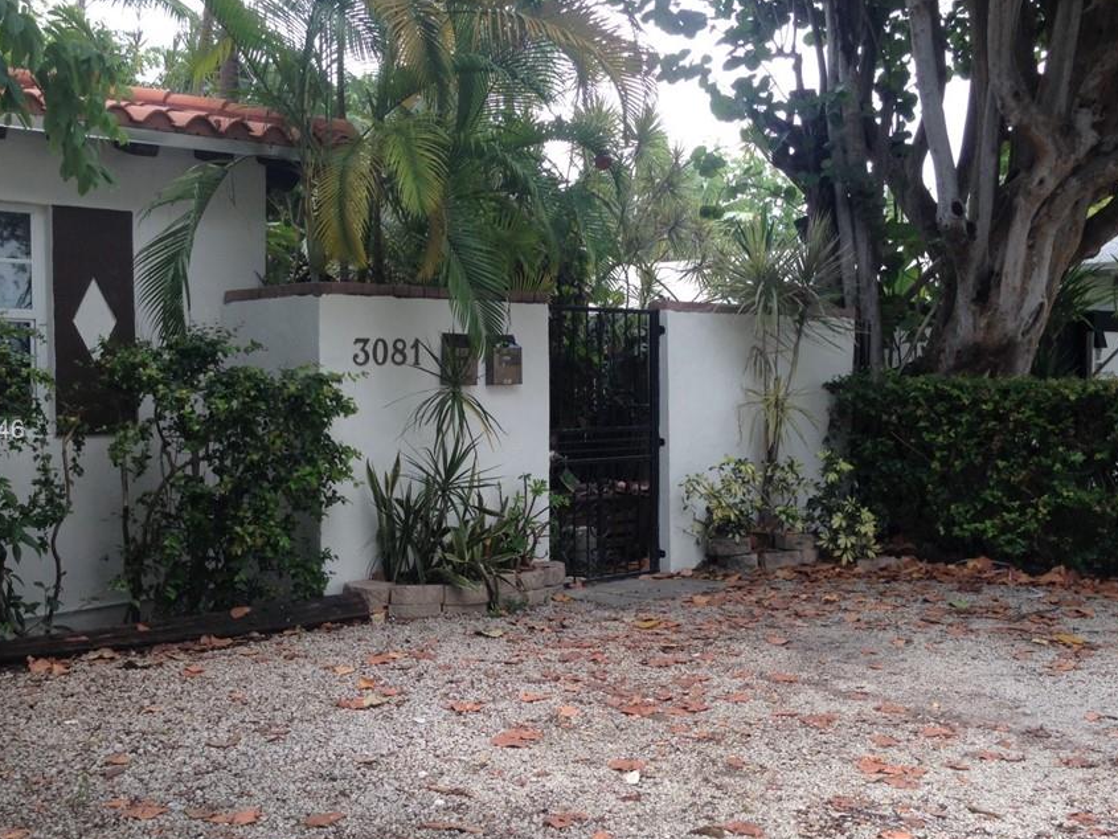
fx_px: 1292
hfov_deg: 46.8
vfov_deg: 36.0
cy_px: 431
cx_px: 565
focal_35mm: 40
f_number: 2.4
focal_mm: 4.12
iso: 50
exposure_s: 1/237
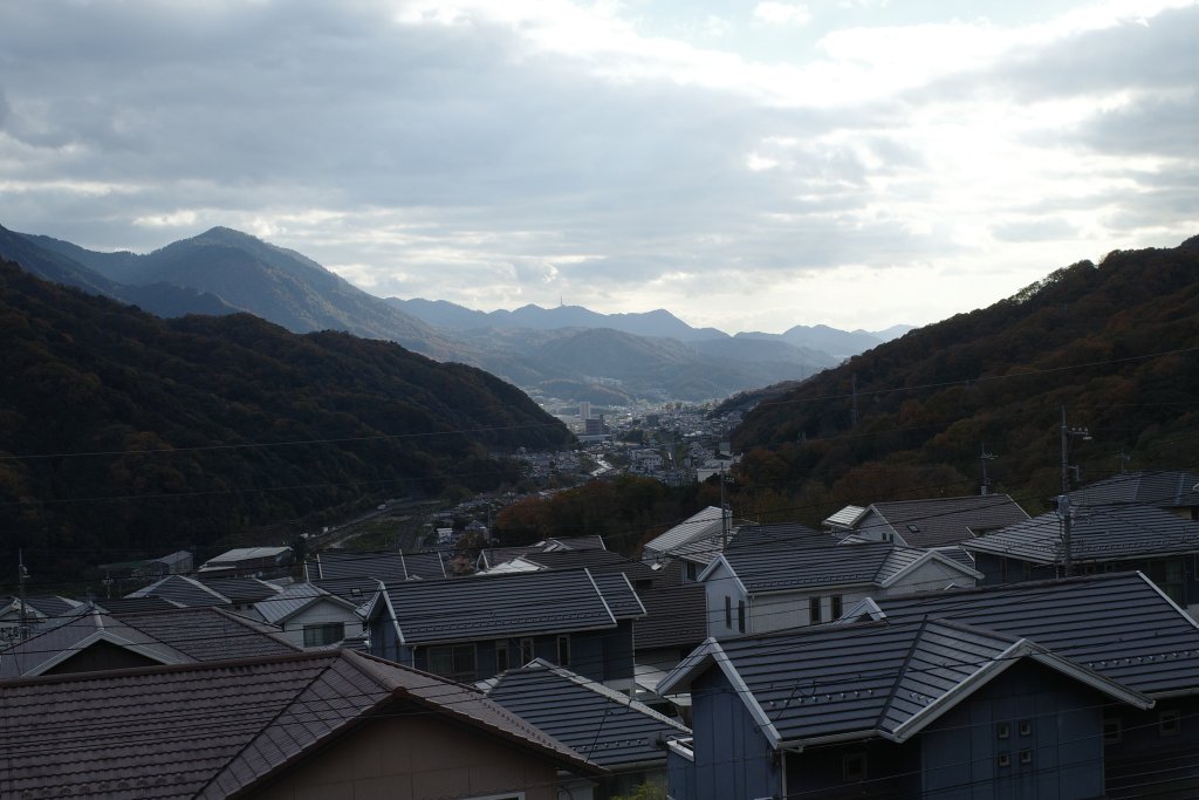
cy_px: 400
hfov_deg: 39.6
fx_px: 1665
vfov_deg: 27.0
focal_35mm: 50
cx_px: 600
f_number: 5.6
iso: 200
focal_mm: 18.3
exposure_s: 1/500
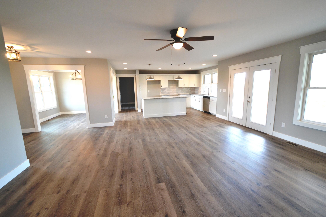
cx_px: 163
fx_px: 136
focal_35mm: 15
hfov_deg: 100.4
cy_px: 108
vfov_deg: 77.3
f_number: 3.5
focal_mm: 10
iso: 640
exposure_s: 1/60
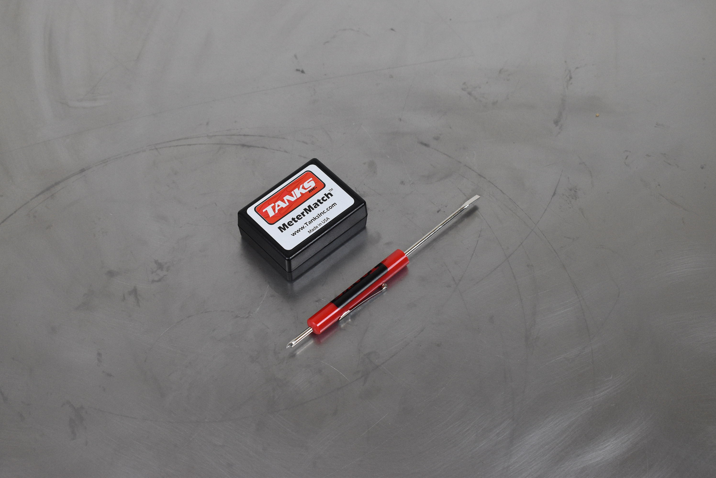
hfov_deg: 33.4
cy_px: 239
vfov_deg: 22.7
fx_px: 1194
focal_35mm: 60
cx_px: 358
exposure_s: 1/200
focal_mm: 40
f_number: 7.1
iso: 1250
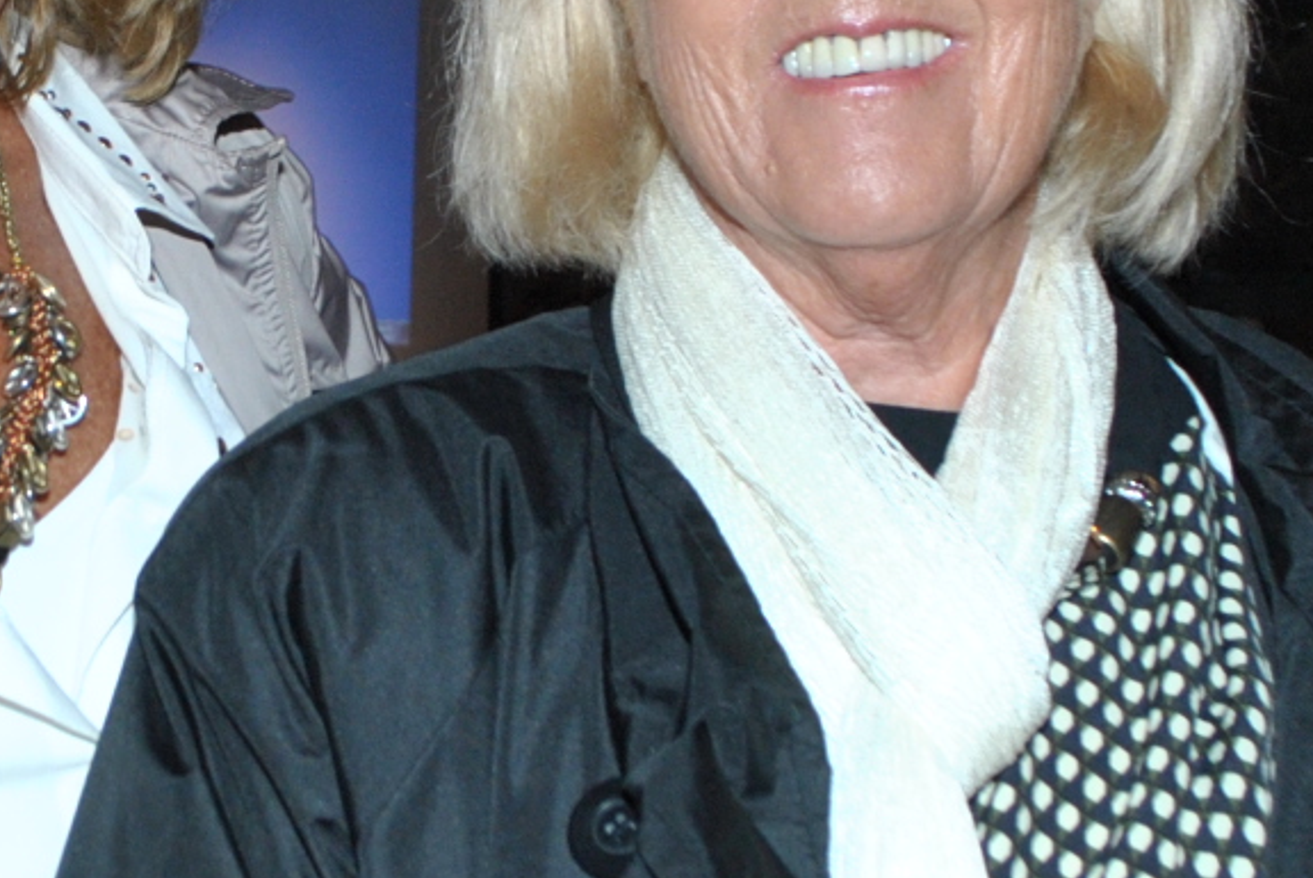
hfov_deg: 18.1
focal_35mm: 111
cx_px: 75
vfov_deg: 12.3
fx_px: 4051
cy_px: 287
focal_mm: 22
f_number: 5.6
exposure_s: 1/80
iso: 400
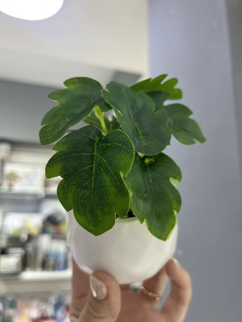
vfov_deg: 63.5
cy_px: 160
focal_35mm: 28
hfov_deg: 49.7
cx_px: 124
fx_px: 261
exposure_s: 1/100
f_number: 1.6
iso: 80
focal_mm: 5.1
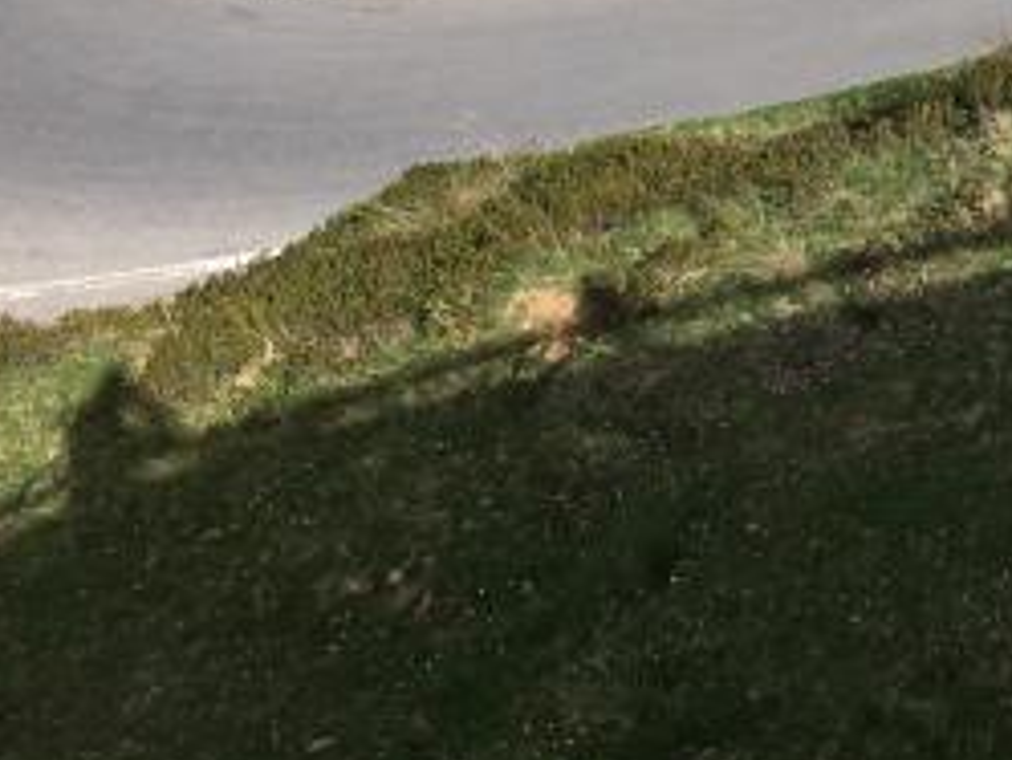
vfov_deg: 14.6
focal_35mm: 93
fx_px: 2720
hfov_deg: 20.4
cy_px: -435
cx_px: 996
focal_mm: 4.15
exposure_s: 1/2137
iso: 25
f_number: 2.2
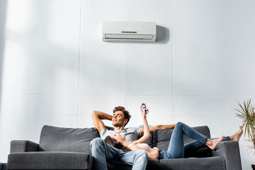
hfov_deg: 39.6
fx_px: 354
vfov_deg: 27.0
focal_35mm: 50
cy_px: 85
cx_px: 128
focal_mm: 50
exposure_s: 1/200
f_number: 5
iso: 100
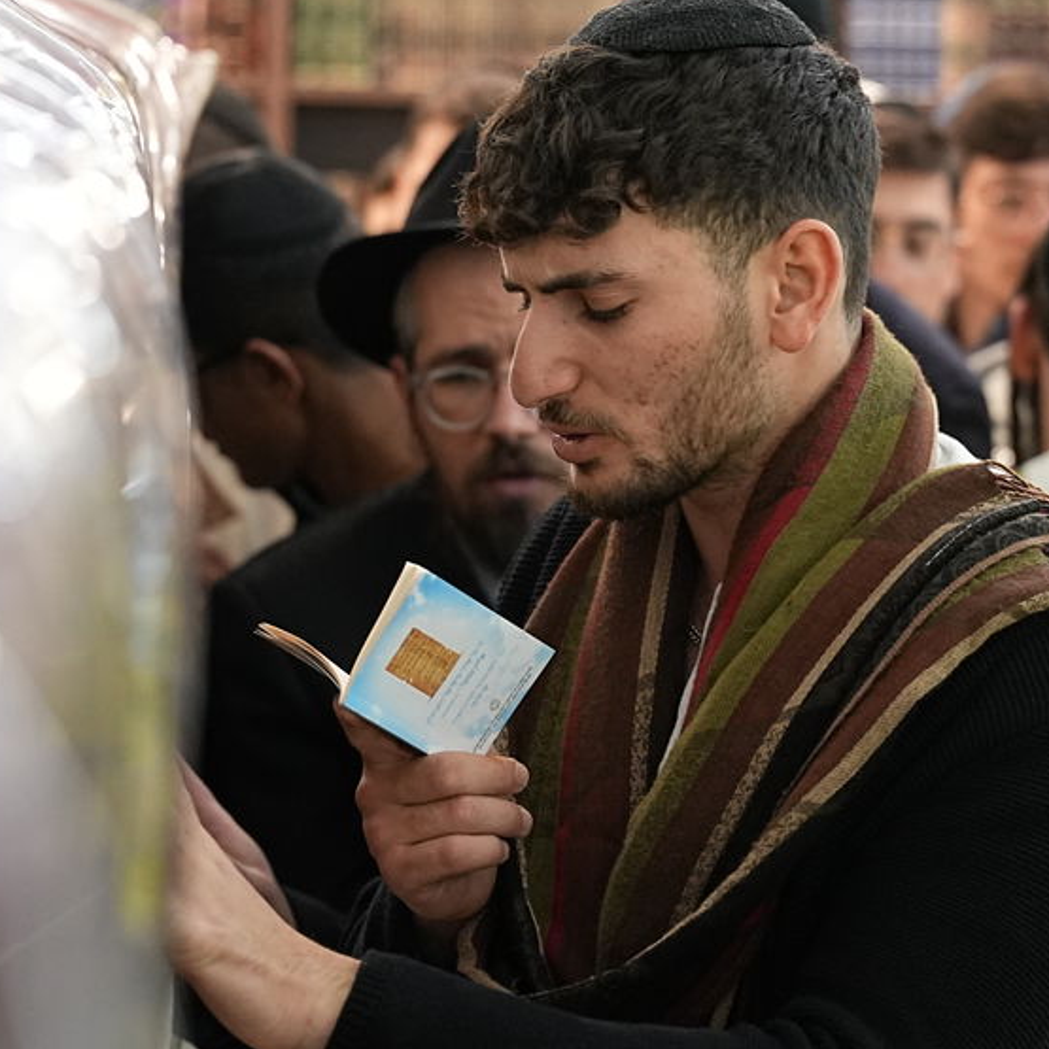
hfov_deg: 11.6
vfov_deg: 11.6
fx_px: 5143
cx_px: 662
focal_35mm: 150
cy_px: 434
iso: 3200
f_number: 2.8
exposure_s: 1/320
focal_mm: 70
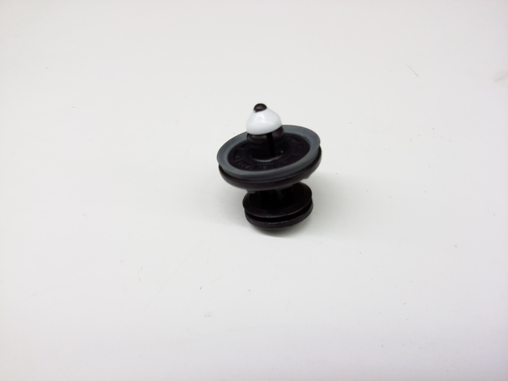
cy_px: 190
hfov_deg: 56.8
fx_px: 470
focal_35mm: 32
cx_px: 254
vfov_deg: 44.2
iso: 160
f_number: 2.4
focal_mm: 3.4
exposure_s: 1/17
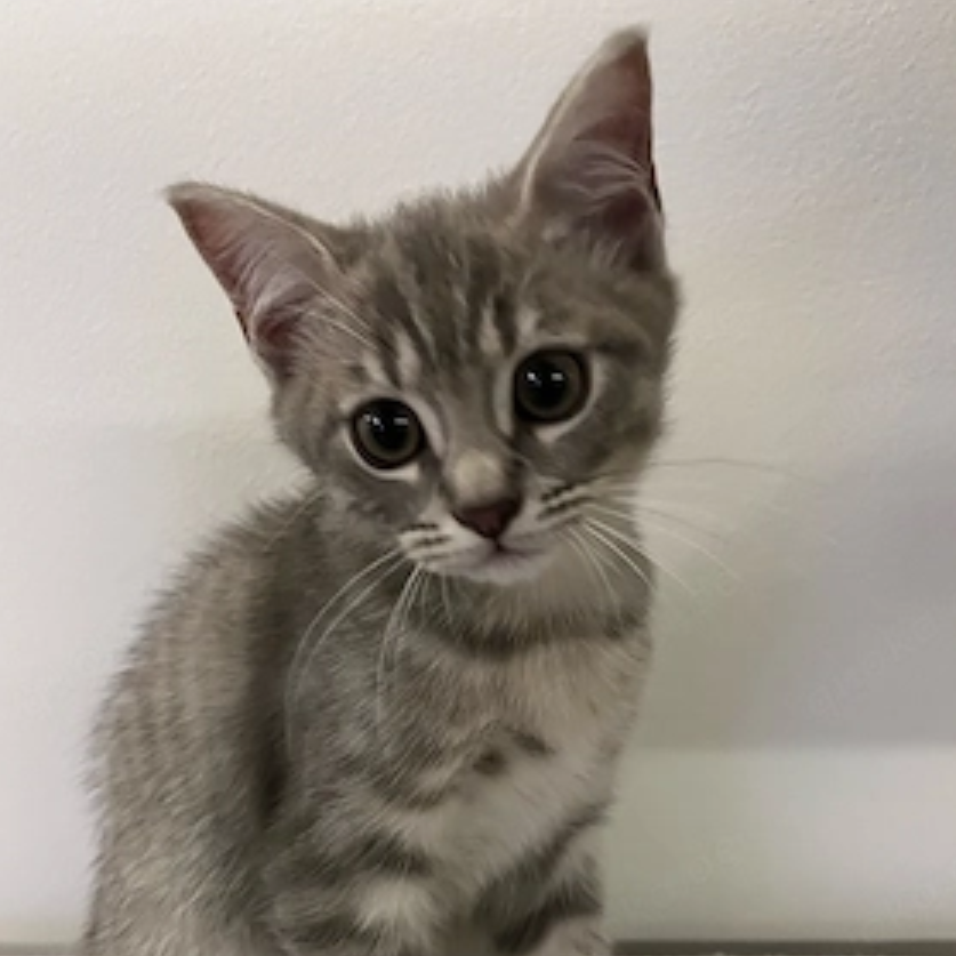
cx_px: 452
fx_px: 1031
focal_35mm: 33
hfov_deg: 49.7
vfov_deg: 48.4
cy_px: 678
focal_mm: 5.1
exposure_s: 1/40
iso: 640
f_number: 1.6
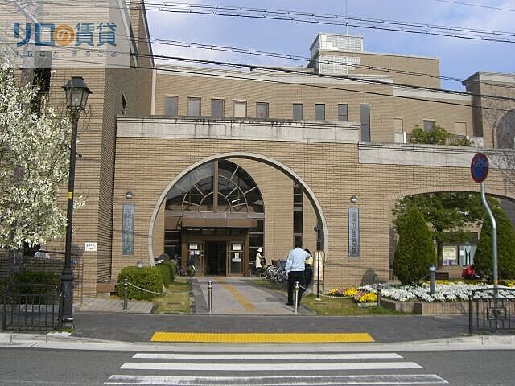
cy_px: 193
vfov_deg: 37.7
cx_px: 258
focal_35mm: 38
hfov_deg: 49.0
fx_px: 565
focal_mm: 6.2
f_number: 4.3
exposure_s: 1/640
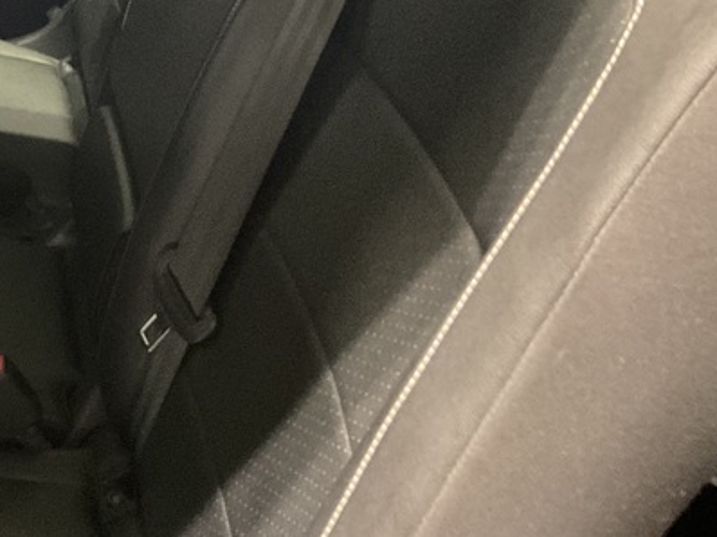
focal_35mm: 70
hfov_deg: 25.7
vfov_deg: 20.1
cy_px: -38
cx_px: -79
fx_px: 1449
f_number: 1.8
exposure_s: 1/25
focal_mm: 3
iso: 500
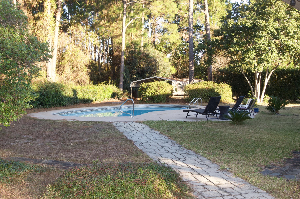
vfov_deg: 34.1
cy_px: 100
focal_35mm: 39
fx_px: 325
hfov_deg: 49.6
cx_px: 150
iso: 1000
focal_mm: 26
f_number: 7.1
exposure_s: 1/250
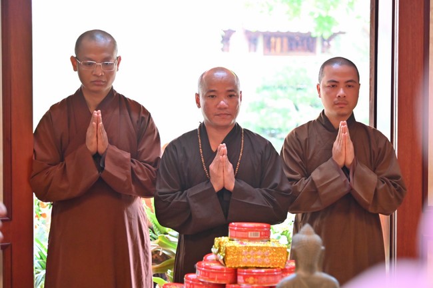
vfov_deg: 16.6
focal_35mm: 82
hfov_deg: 24.8
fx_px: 985
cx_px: 216
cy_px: 144
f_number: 4
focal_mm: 82
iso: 4000
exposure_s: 1/60
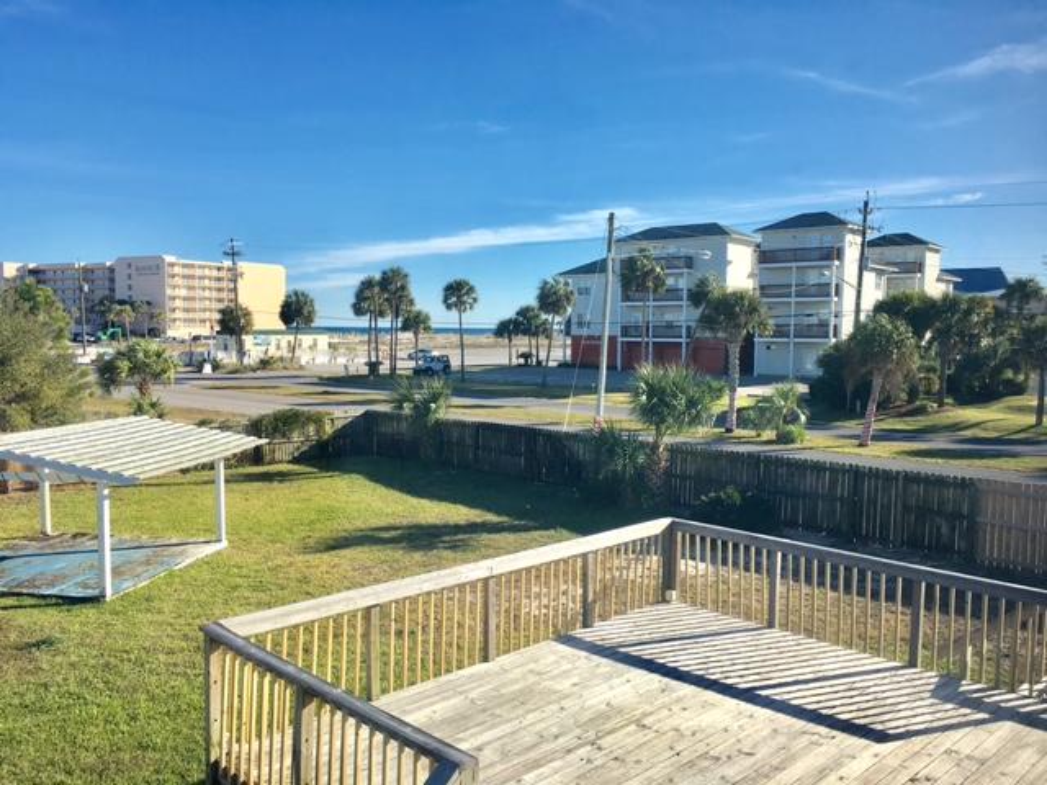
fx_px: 877
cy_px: 392
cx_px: 524
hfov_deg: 61.7
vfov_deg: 48.2
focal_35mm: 29
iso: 25
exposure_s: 1/1166
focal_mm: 4.15
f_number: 2.2
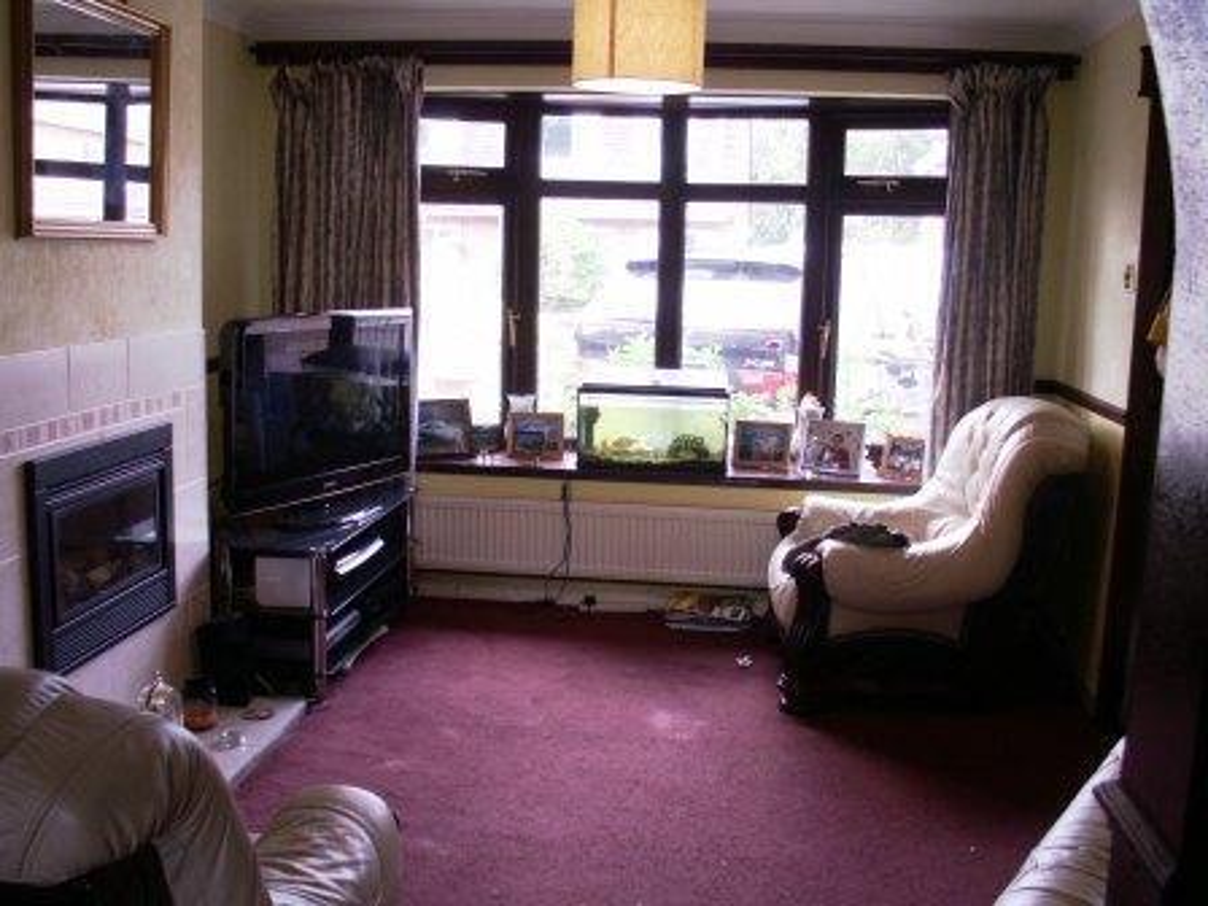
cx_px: 604
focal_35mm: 35
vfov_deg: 40.7
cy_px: 453
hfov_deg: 52.6
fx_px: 1221
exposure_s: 1/40
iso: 64
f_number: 2.8
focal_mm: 5.86
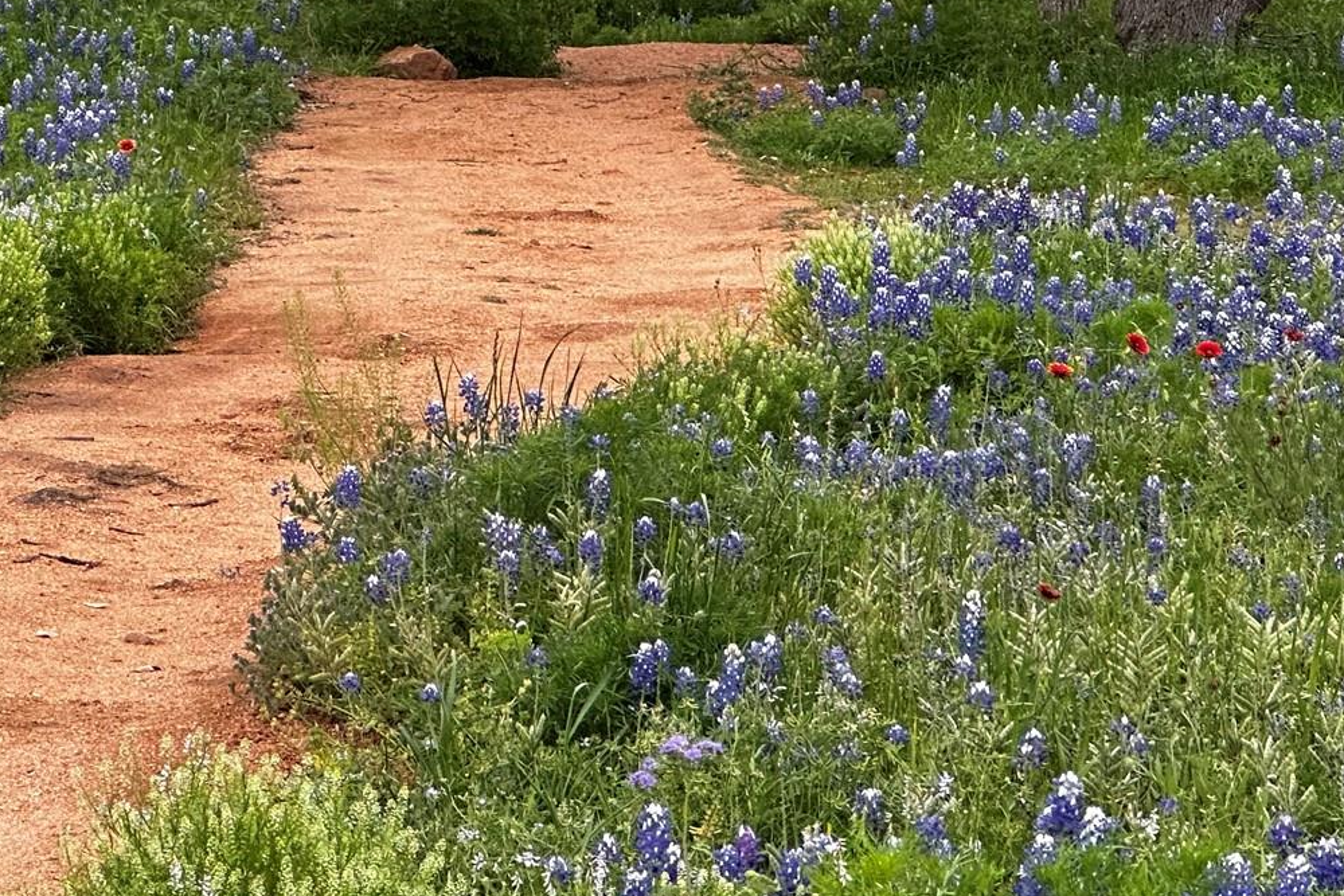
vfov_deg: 8.3
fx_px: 6123
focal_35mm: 164
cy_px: -54
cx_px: 379
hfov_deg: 12.5
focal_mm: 9
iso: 160
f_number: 2.8
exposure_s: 1/99
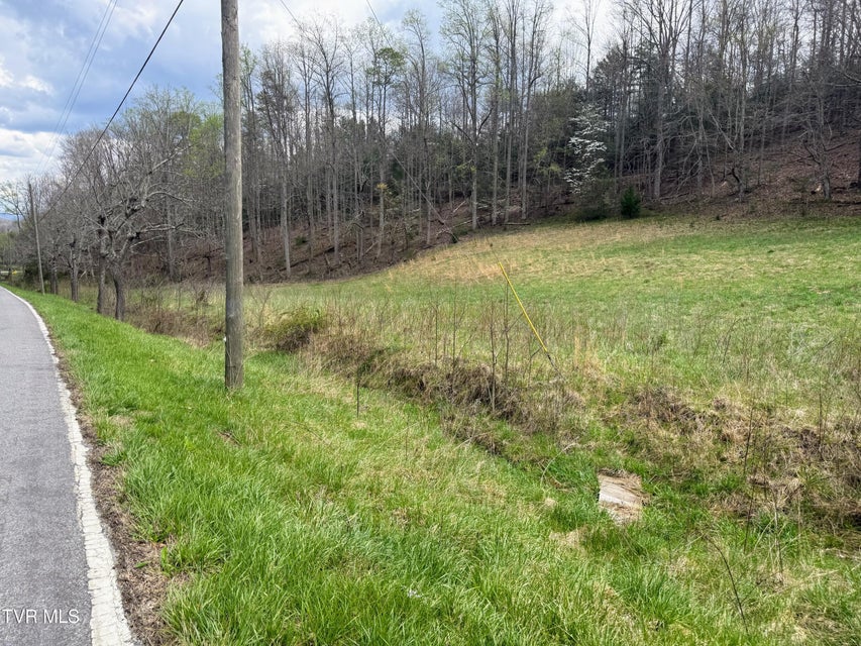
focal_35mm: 24
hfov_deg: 71.6
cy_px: 323
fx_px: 597
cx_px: 430
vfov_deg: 56.8
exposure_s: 1/2000
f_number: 1.78
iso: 80
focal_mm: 6.76
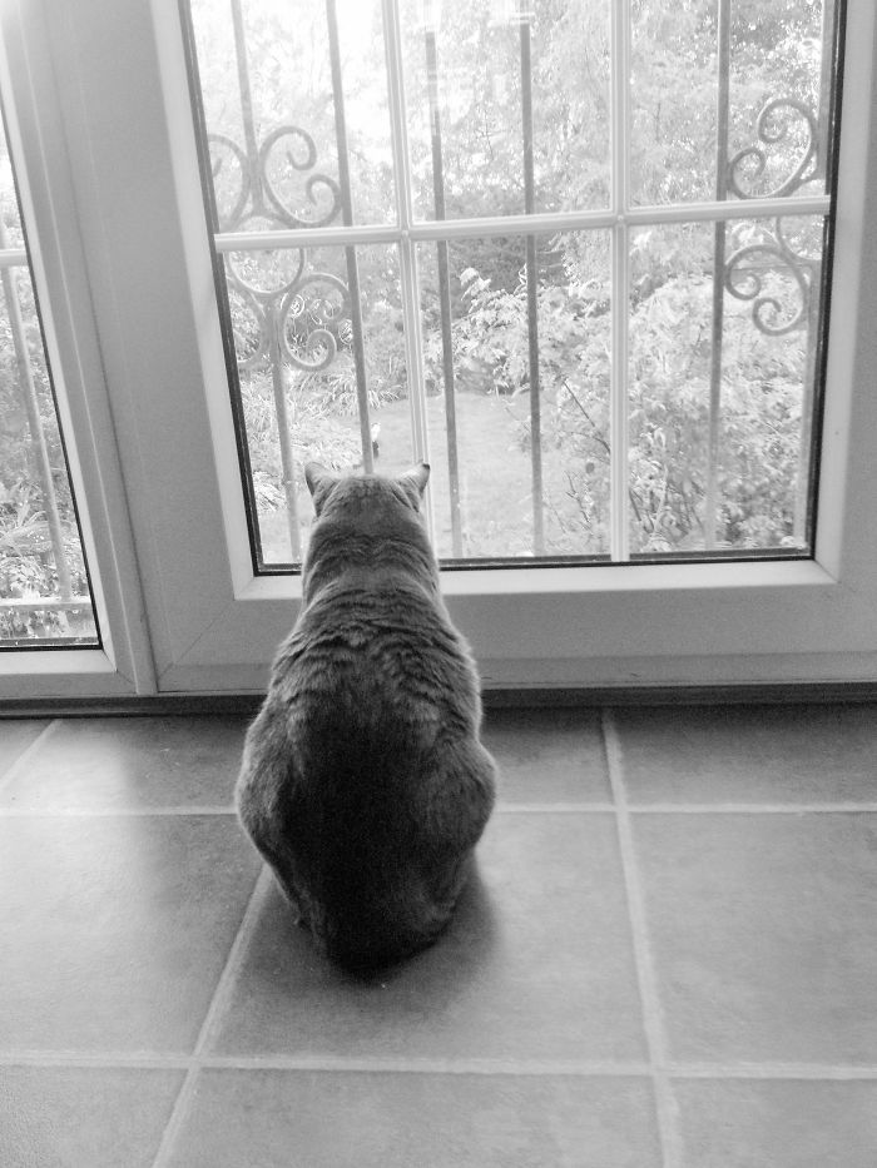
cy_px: 584
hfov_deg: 40.7
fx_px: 1182
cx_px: 438
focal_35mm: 35
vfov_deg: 52.6
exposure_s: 1/20
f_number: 2.4
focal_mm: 4.28
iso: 80
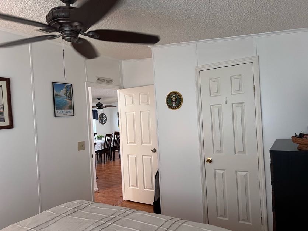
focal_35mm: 26
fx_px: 231
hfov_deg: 67.3
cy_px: 116
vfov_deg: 53.1
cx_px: 154
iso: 250
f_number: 1.5
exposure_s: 1/60
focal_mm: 5.7
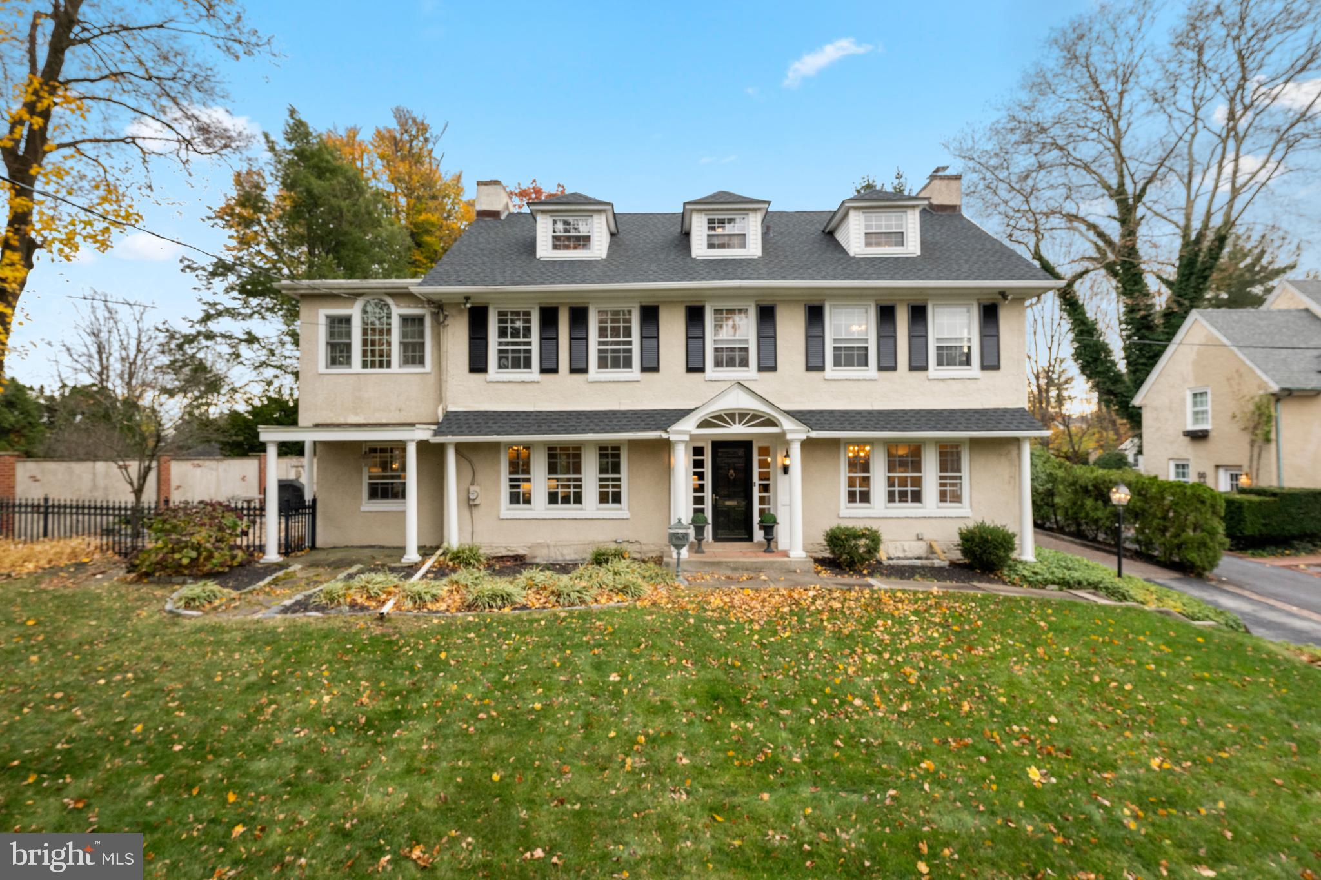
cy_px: 440
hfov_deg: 91.6
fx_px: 642
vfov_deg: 68.9
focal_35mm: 18
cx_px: 660
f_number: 6.3
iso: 800
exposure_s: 1/200
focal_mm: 17.5
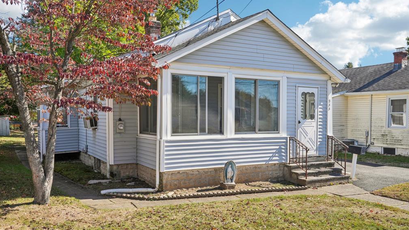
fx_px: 342
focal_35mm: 32
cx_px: 201
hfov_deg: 61.8
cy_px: 123
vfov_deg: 37.2
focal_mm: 29.5
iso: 100
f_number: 8
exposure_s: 1/125
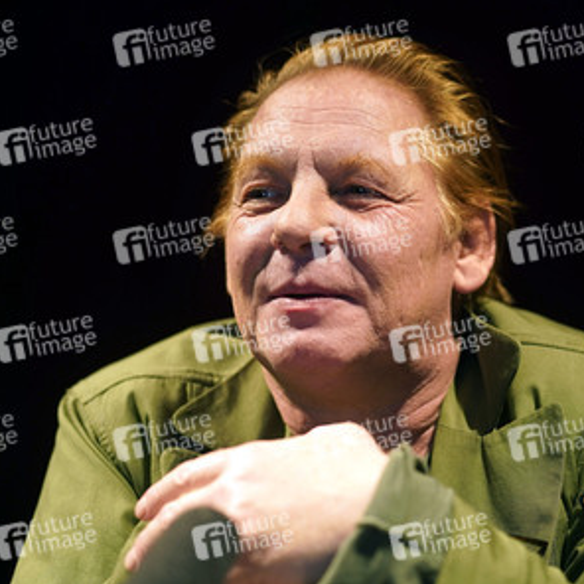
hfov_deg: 15.8
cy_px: 290
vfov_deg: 15.8
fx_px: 2100
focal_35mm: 110
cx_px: 388
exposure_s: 1/200
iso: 640
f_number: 2.5
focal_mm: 85
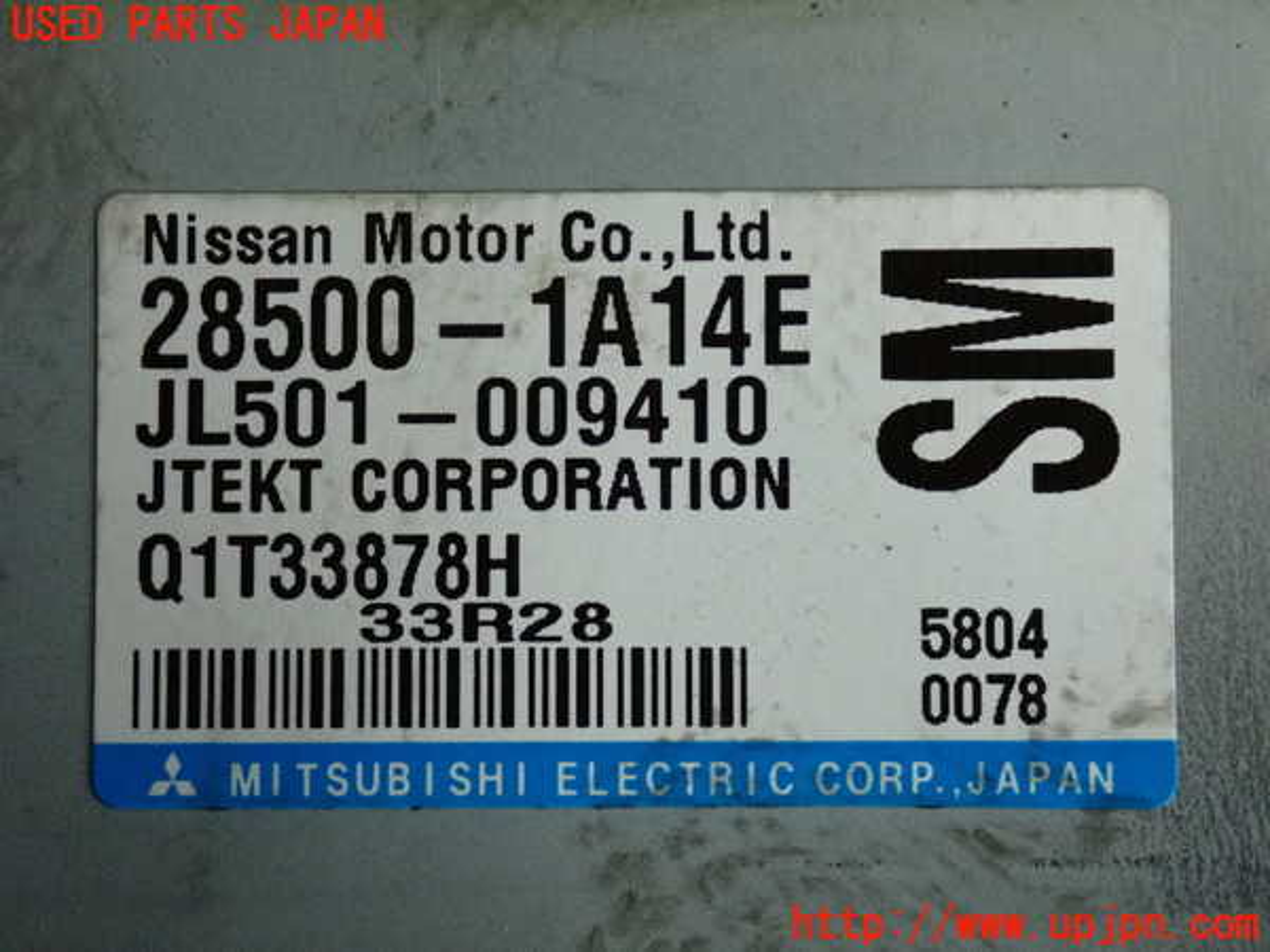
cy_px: 476
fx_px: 2825
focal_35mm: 77
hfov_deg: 25.3
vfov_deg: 19.1
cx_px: 635
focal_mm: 13.65
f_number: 4.1
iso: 1600
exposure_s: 1/125
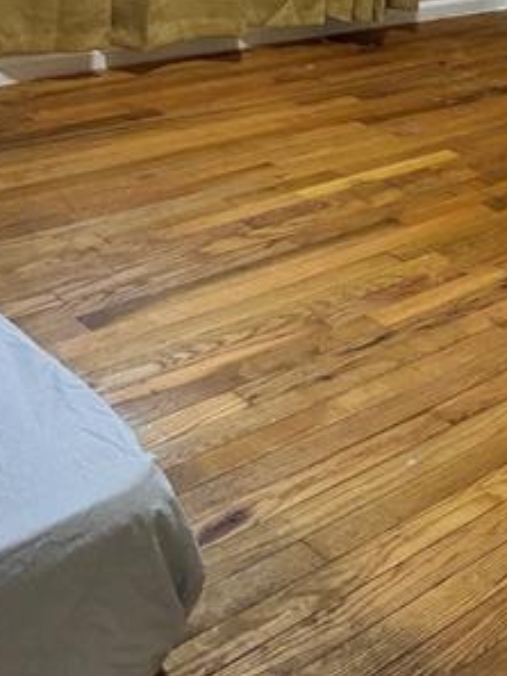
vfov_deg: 29.0
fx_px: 1210
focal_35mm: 62
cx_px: 530
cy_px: -11
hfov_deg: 22.6
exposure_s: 1/60
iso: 400
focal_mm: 6.76
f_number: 1.78
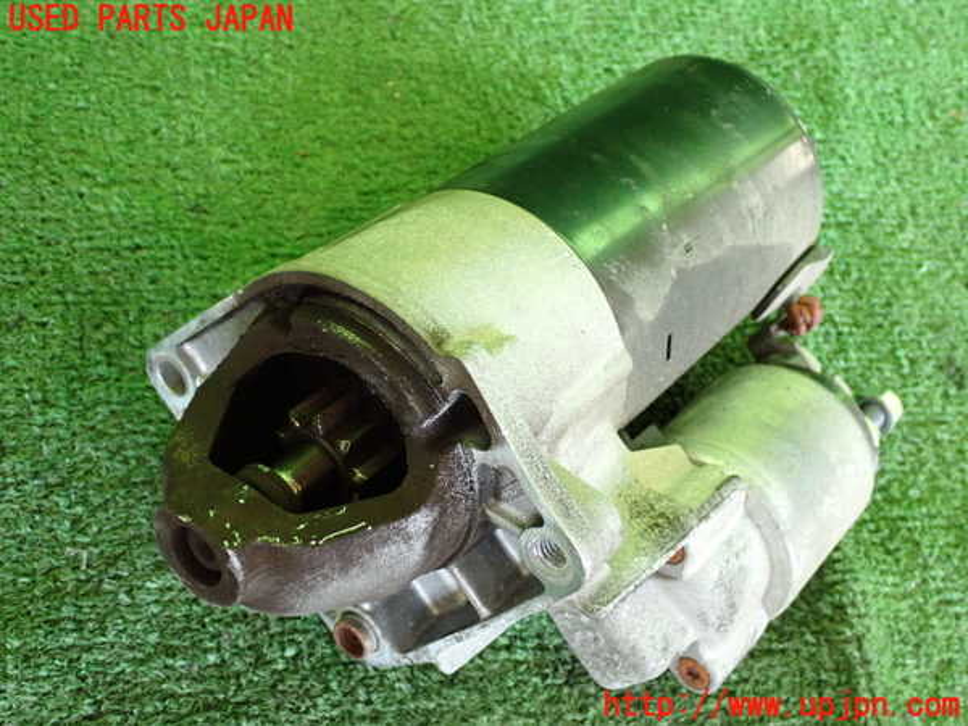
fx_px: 1314
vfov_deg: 30.9
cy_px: 363
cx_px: 484
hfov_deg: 40.4
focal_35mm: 47
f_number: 3.1
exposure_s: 1/125
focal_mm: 8.4
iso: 800
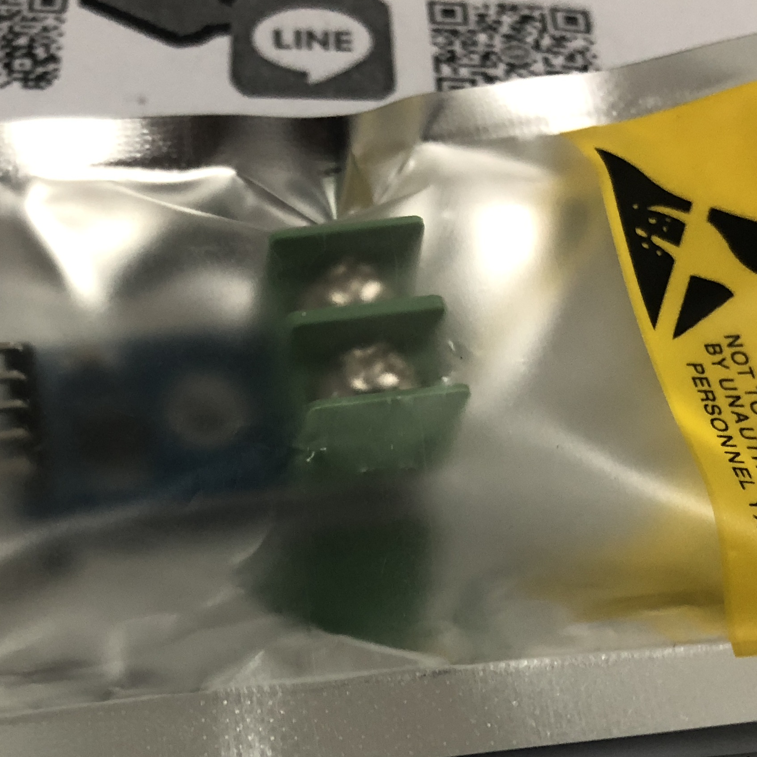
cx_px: 250
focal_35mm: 59
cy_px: 520
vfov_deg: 28.8
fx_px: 1460
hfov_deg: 28.9
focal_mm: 3.99
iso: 80
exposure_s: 1/17
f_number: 1.8
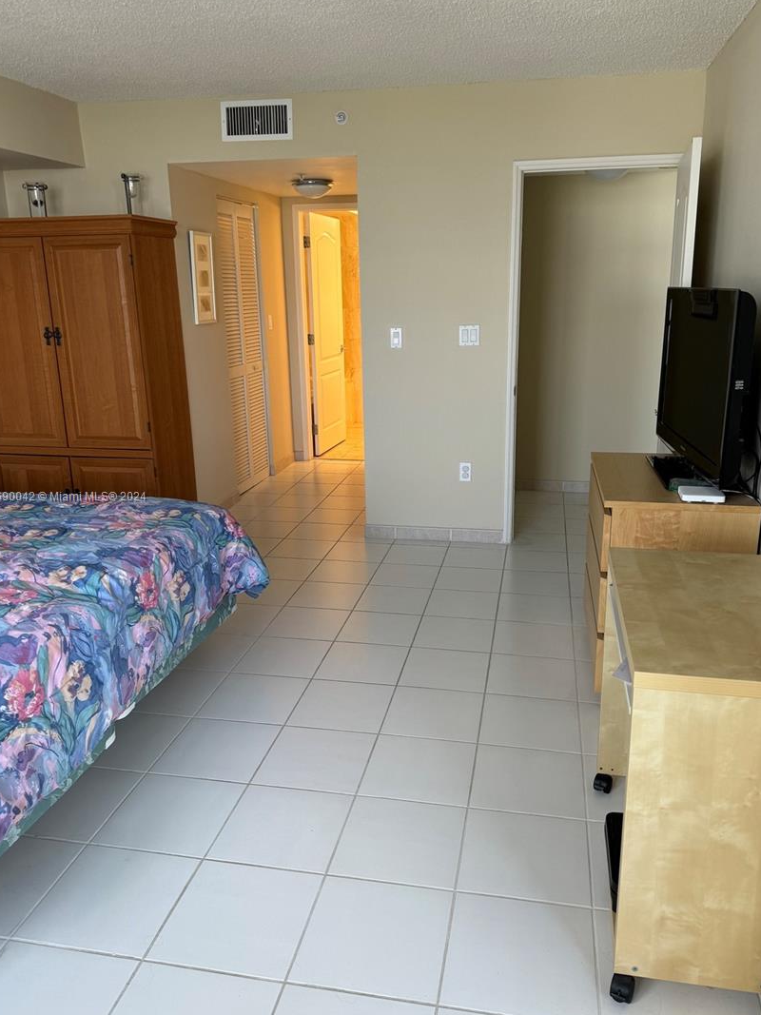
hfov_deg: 51.3
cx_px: 400
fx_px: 792
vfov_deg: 65.3
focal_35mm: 27
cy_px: 498
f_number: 1.78
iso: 80
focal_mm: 6.76
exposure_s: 1/120
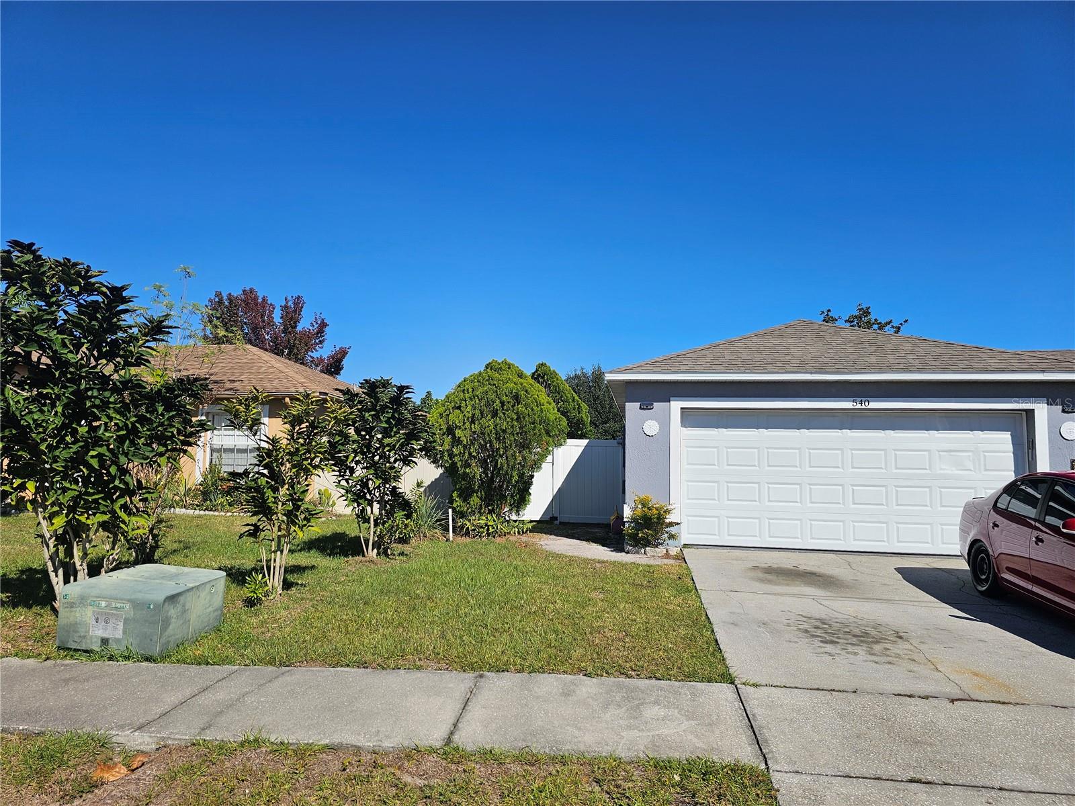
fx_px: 714
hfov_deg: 73.9
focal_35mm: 23
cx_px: 538
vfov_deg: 58.9
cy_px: 403
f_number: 1.7
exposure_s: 1/2000
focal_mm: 6.3
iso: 12
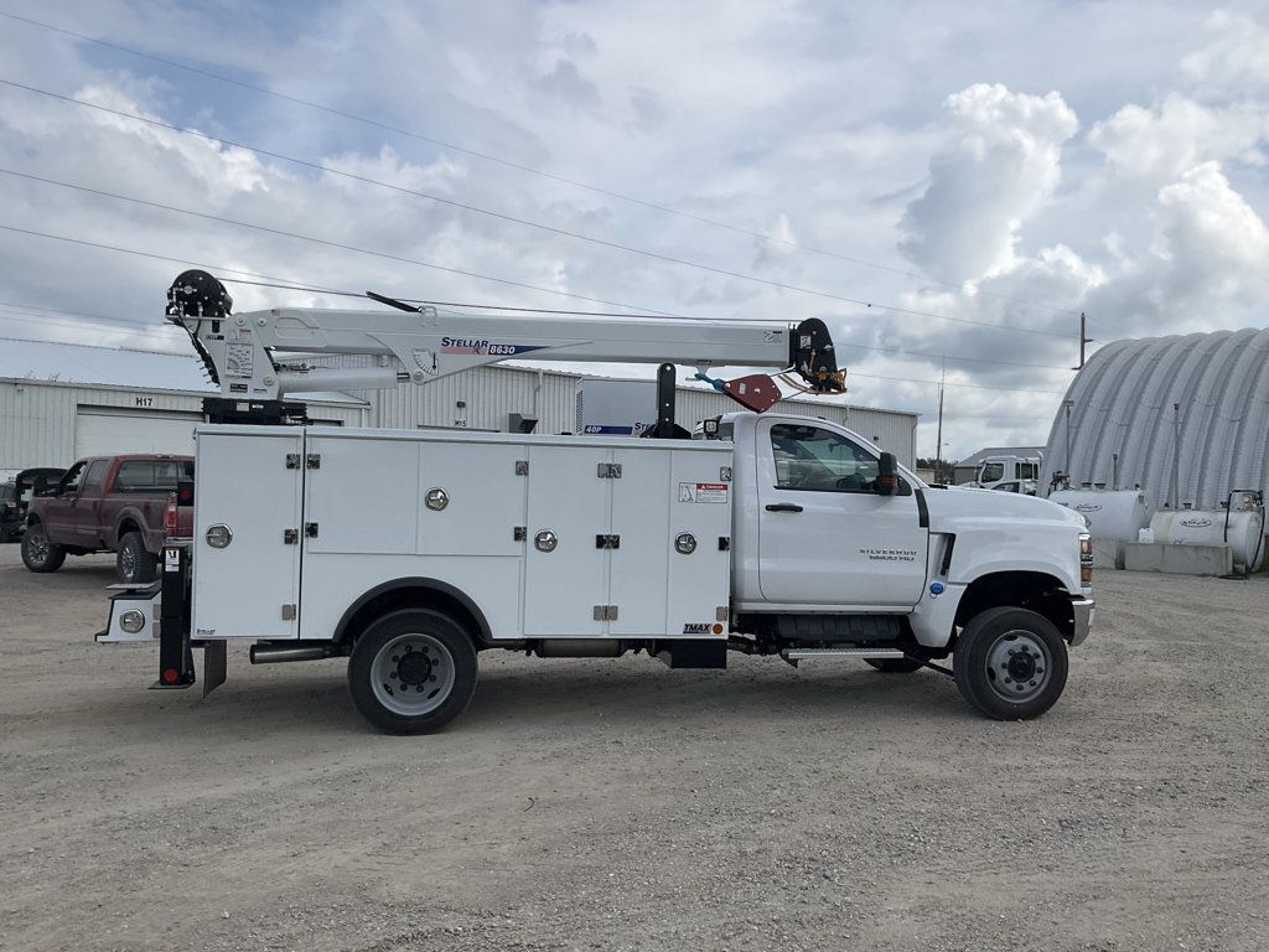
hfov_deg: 61.7
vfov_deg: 48.2
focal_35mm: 29
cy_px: 476
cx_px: 634
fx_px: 1063
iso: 25
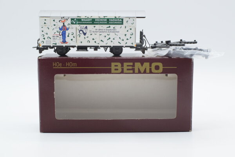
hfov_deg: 37.8
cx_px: 118
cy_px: 78
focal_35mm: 52
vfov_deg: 25.8
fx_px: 343
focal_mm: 35
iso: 250
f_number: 8
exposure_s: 1/125
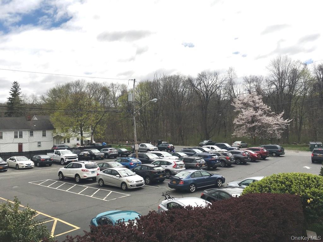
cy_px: 121
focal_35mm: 29
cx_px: 162
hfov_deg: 61.7
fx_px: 271
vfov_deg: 48.2
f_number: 2.2
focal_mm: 4.15
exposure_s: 1/3846
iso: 25
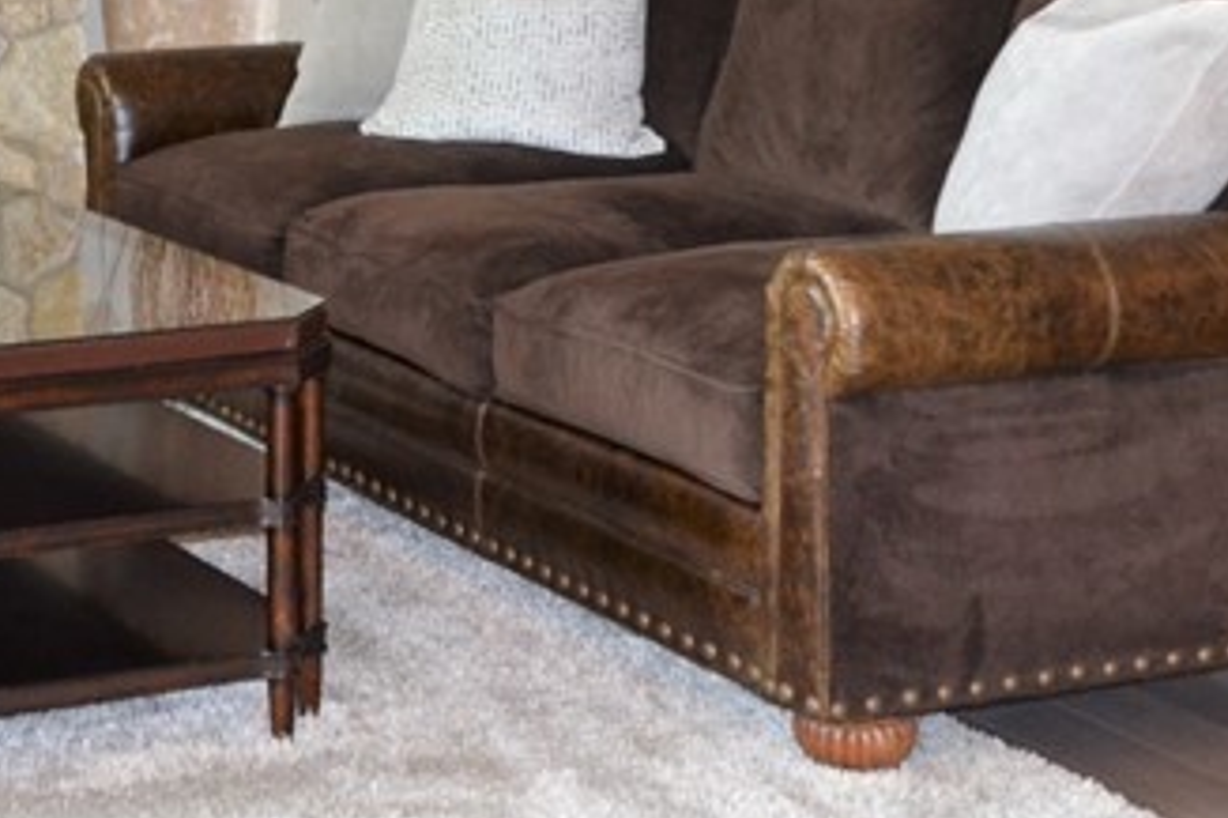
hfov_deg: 22.3
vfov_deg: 14.1
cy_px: -462
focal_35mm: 90
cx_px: 209
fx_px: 3068
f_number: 3.5
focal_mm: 18
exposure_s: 1/60
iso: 1250
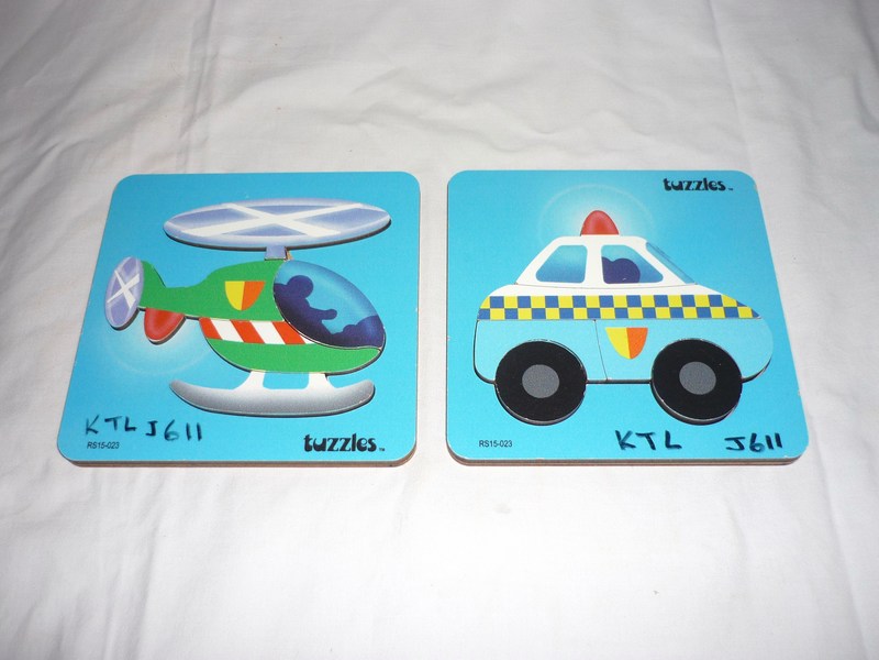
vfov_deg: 42.9
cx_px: 440
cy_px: 330
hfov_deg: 55.4
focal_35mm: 33
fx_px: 838
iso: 100
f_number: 2.8
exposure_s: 1/30
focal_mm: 5.5
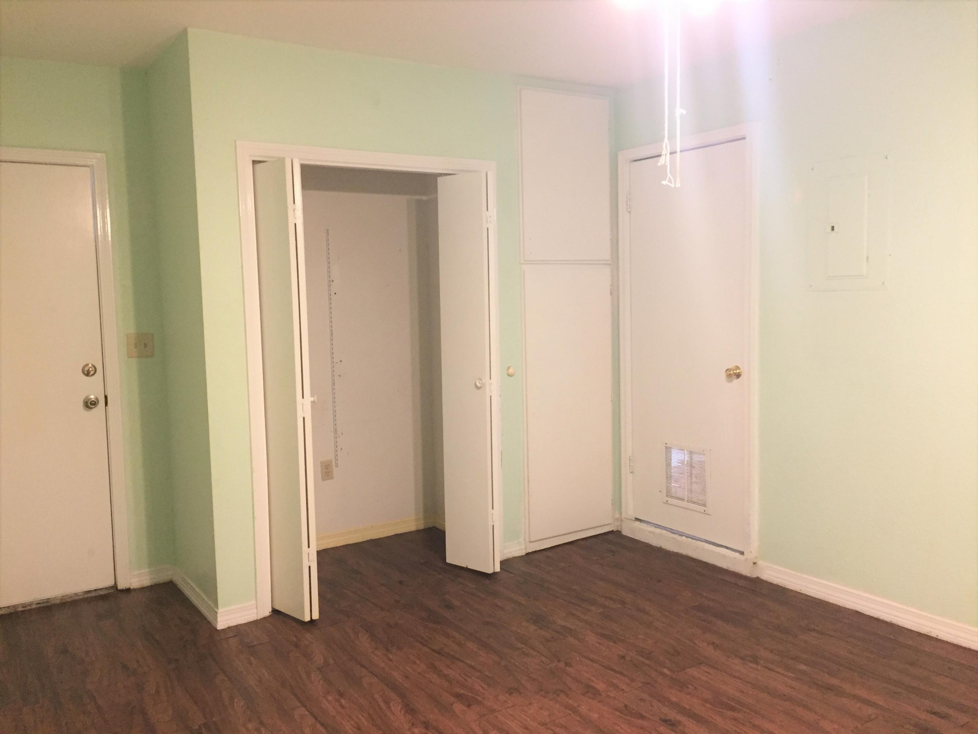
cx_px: 489
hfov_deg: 61.7
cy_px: 367
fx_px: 819
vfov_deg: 48.2
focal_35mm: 29
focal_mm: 4.15
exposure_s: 1/17
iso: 250
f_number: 2.2
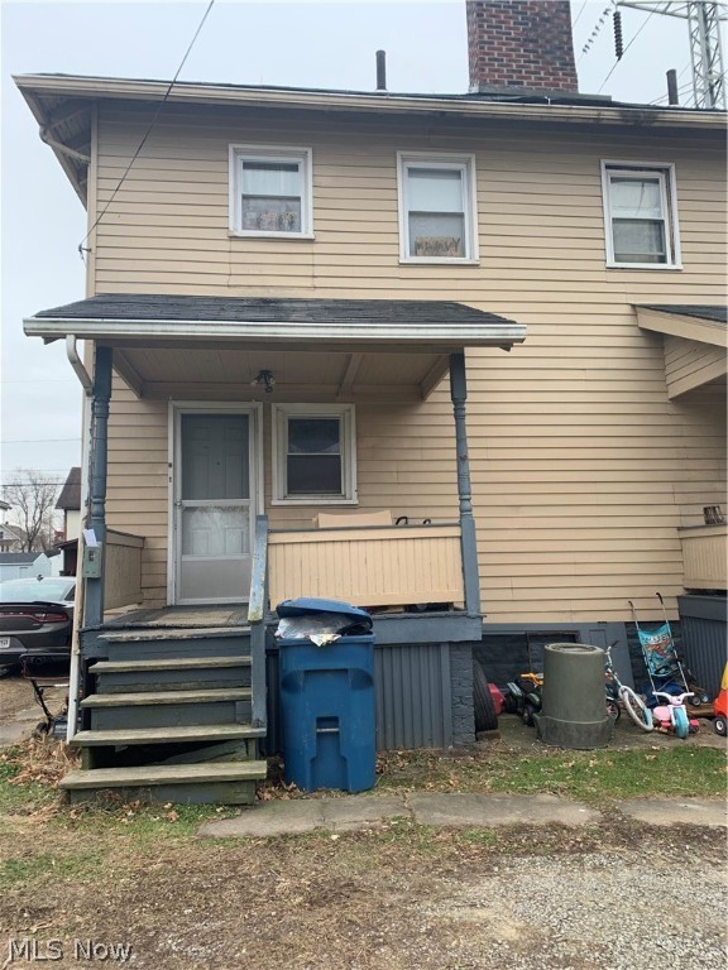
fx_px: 729
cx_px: 364
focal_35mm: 26
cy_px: 485
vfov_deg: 67.3
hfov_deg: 53.1
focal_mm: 4.25
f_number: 1.8
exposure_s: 1/186
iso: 25
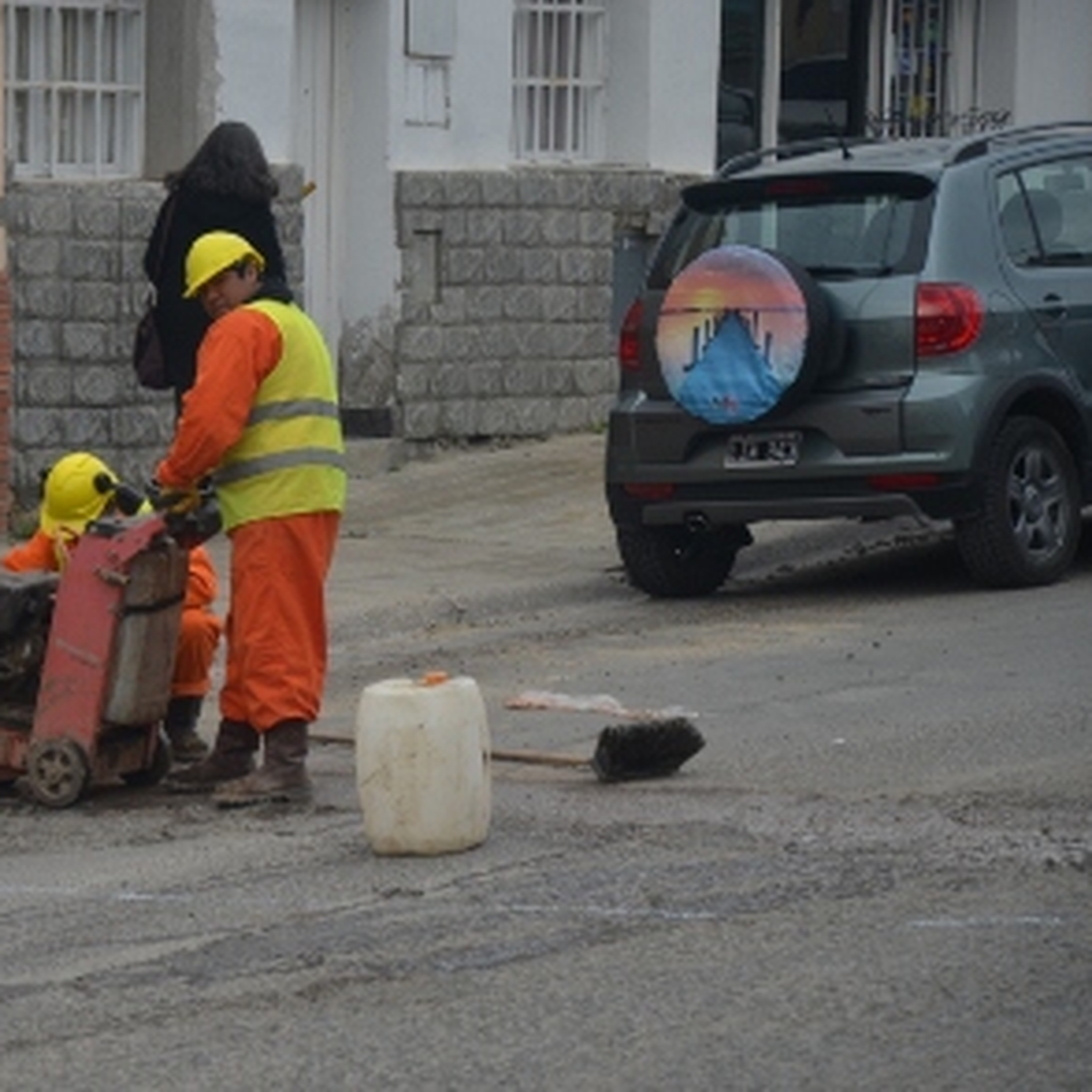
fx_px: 7268
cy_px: 544
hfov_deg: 8.6
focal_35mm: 204
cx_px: 271
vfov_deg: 8.6
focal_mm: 105
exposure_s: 1/160
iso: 200
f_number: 6.3
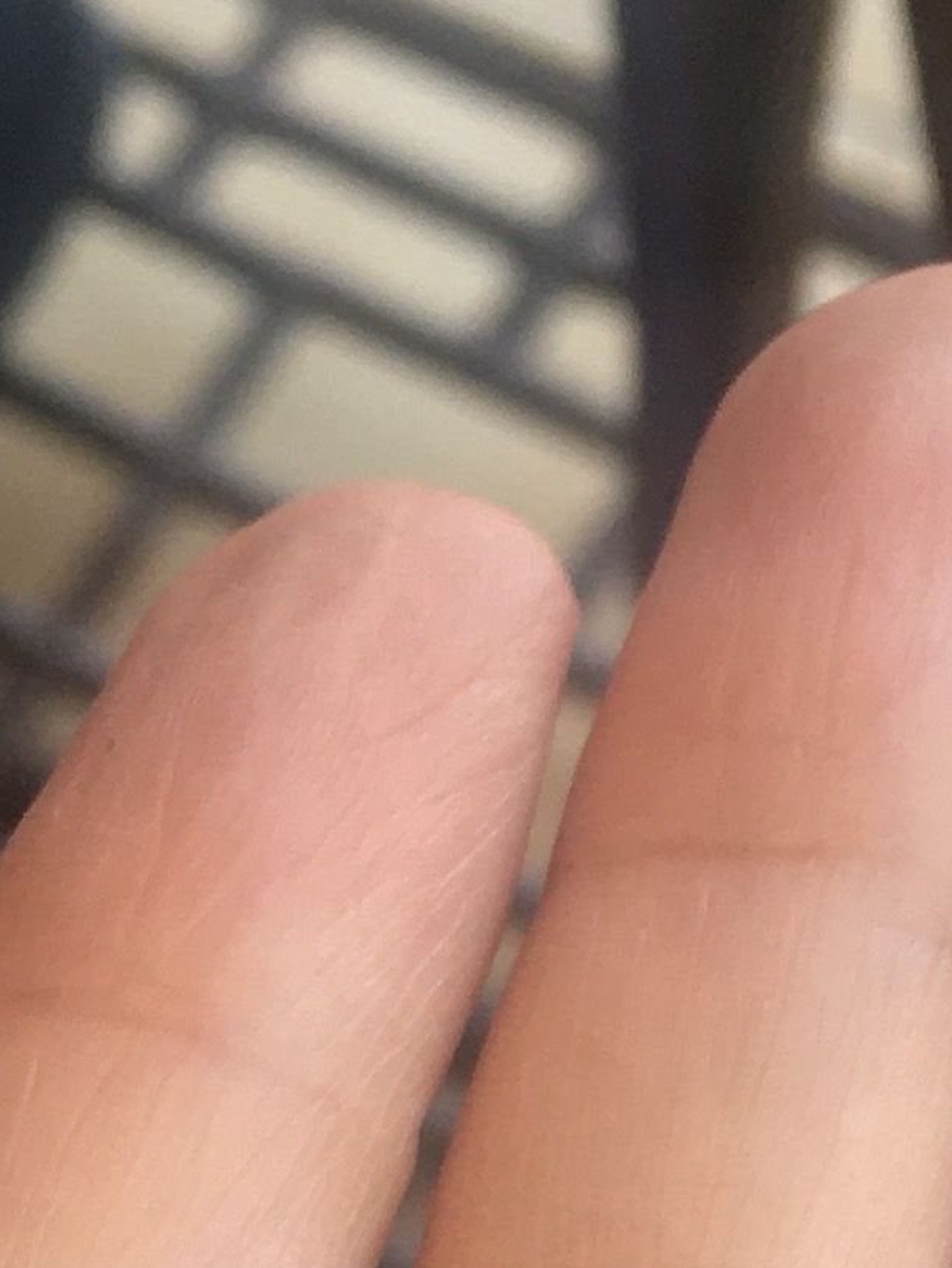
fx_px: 5314
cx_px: 740
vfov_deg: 12.2
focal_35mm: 145
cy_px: 2494
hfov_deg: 10.2
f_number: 2.2
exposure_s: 1/50
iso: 32
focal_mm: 4.15
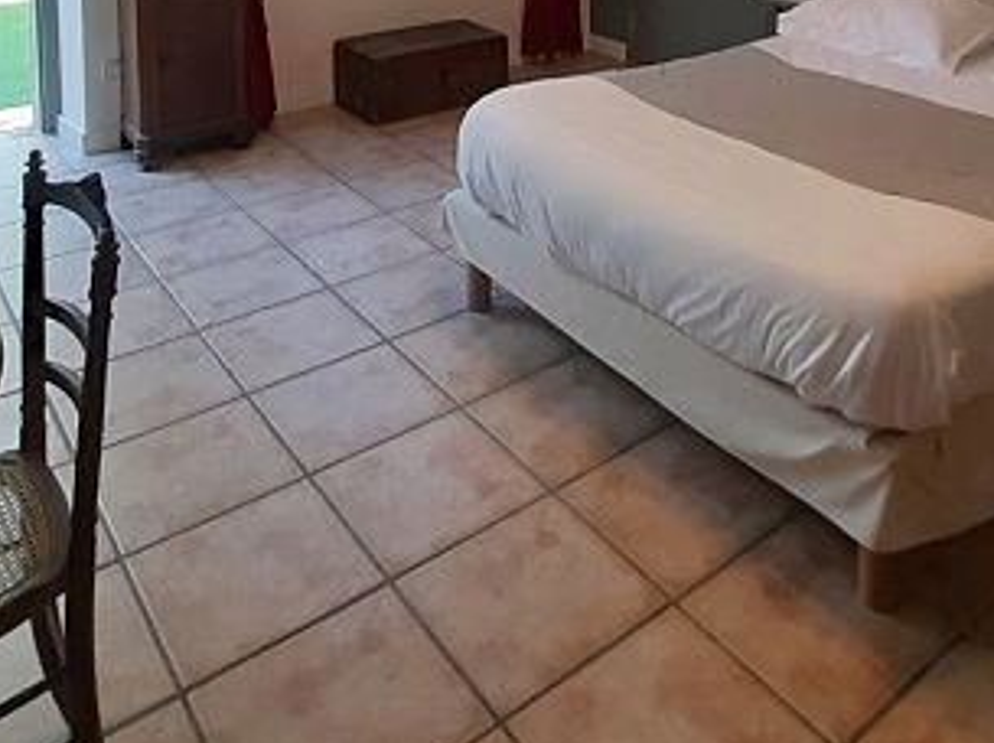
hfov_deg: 55.0
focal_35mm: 33
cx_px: 595
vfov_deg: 33.8
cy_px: -169
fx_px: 946
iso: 100
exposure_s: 1/50
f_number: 2.2
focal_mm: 1.13
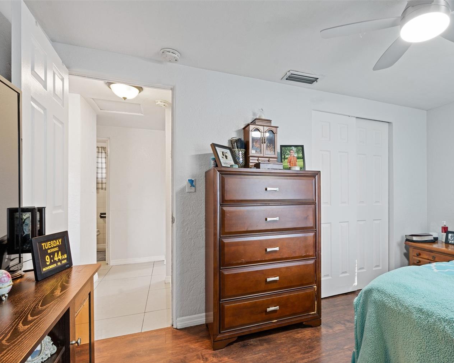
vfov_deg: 70.8
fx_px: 255
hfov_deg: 82.4
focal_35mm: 19
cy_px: 191
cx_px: 270
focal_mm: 16
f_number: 9
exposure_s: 1
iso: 250
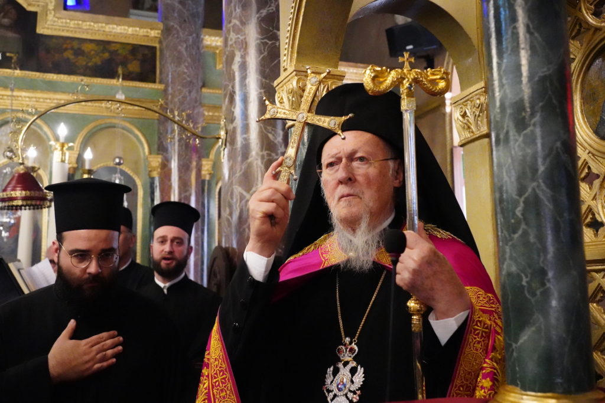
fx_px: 639
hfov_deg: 50.7
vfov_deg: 35.1
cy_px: 202
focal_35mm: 38
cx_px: 302
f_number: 5.6
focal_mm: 38
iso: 32000
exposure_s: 1/1000
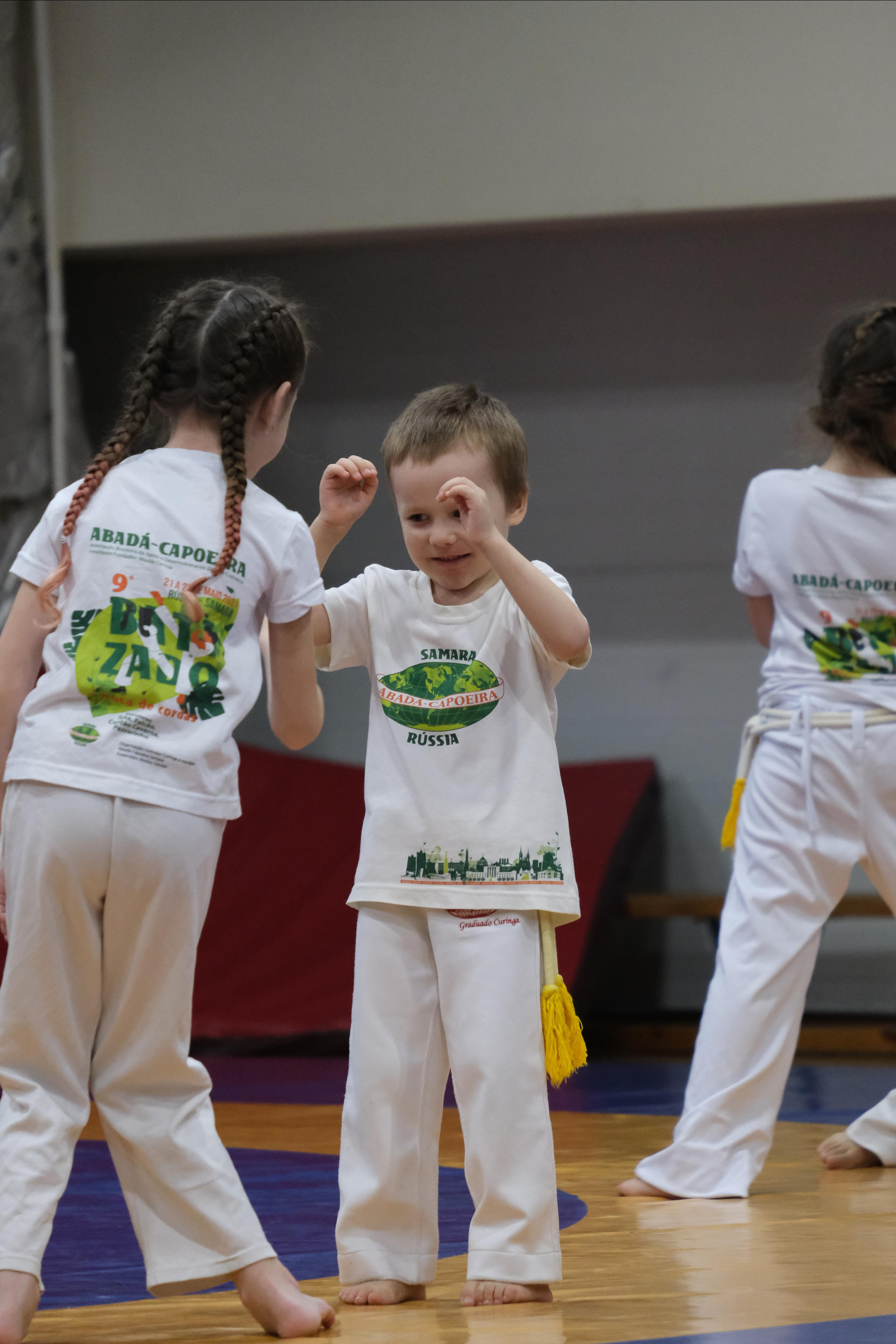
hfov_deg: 5.1
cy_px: 672
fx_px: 10154
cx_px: 448
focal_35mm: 272
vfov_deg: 7.6
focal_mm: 181.1
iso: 5000
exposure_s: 1/320
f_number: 4.7
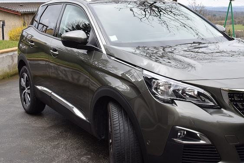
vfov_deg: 25.8
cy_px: 82
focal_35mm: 52
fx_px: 356
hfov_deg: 37.8
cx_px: 122
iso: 125
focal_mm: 35
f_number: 22
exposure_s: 1/8
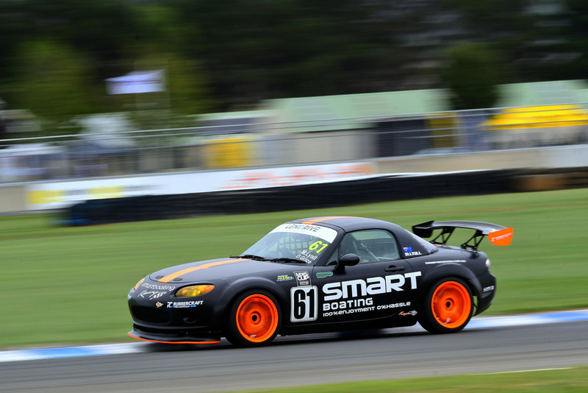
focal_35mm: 300
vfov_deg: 4.6
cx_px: 294
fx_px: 4902
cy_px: 196
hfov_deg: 6.9
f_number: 14
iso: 160
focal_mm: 200
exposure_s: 1/80
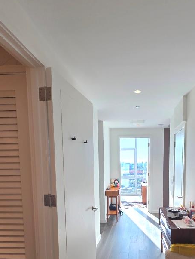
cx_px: 130
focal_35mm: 22
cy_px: 181
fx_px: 165
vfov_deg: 73.0
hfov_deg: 59.7
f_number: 2.2
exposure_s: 1/120
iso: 64
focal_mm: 2.2
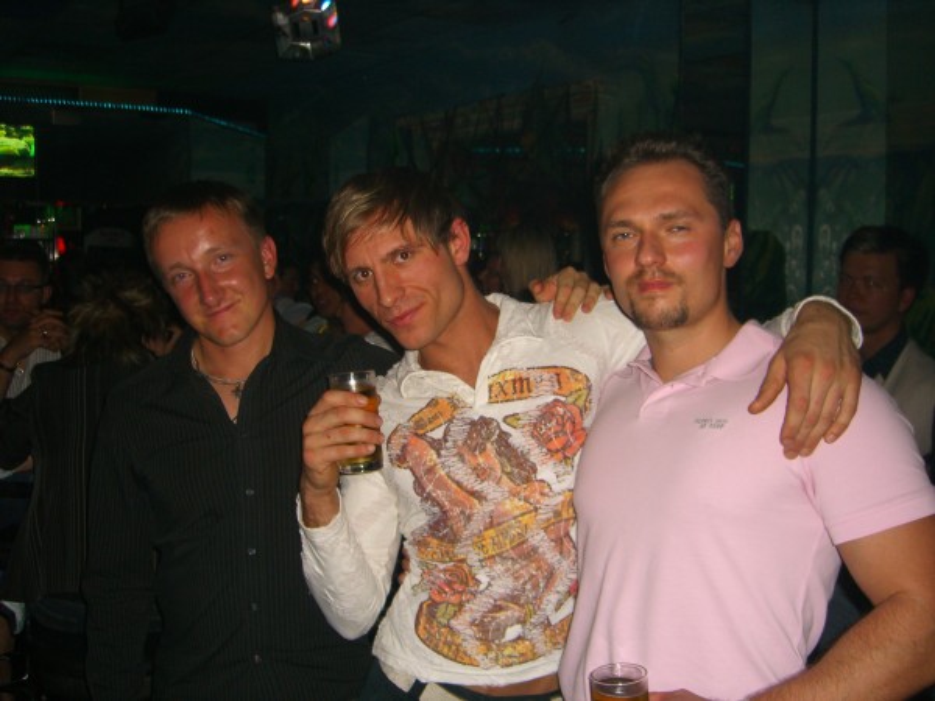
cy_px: 350
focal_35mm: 38
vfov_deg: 37.7
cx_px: 468
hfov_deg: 49.0
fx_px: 1026
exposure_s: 1/60
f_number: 2.8
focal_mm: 7.9
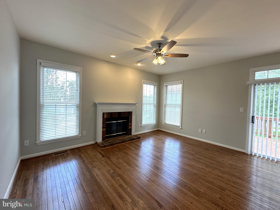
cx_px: 140
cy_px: 105
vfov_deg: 85.7
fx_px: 113
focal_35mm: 14
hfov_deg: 102.1
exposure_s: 1/120
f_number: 2.2
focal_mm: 2.22
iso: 80
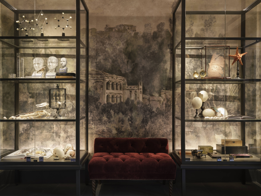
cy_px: 98
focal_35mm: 29
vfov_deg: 48.2
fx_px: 219
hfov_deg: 61.7
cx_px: 130
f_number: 16
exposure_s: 1/3
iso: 400
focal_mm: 36.9
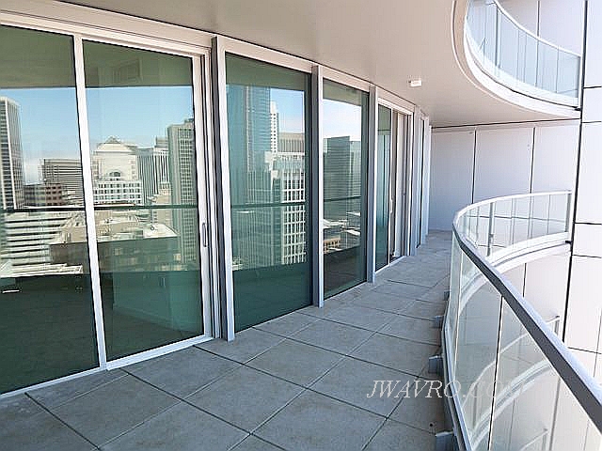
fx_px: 400
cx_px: 301
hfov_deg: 73.9
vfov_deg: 58.9
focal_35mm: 23
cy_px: 226
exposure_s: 1/80
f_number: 2.8
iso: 50
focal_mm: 3.8
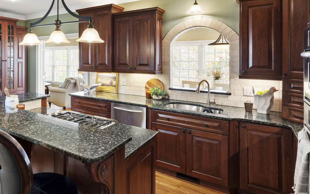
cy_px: 58
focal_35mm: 24
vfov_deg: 49.8
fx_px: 203
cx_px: 99
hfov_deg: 72.2
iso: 100
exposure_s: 1.6
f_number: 8
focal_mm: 10
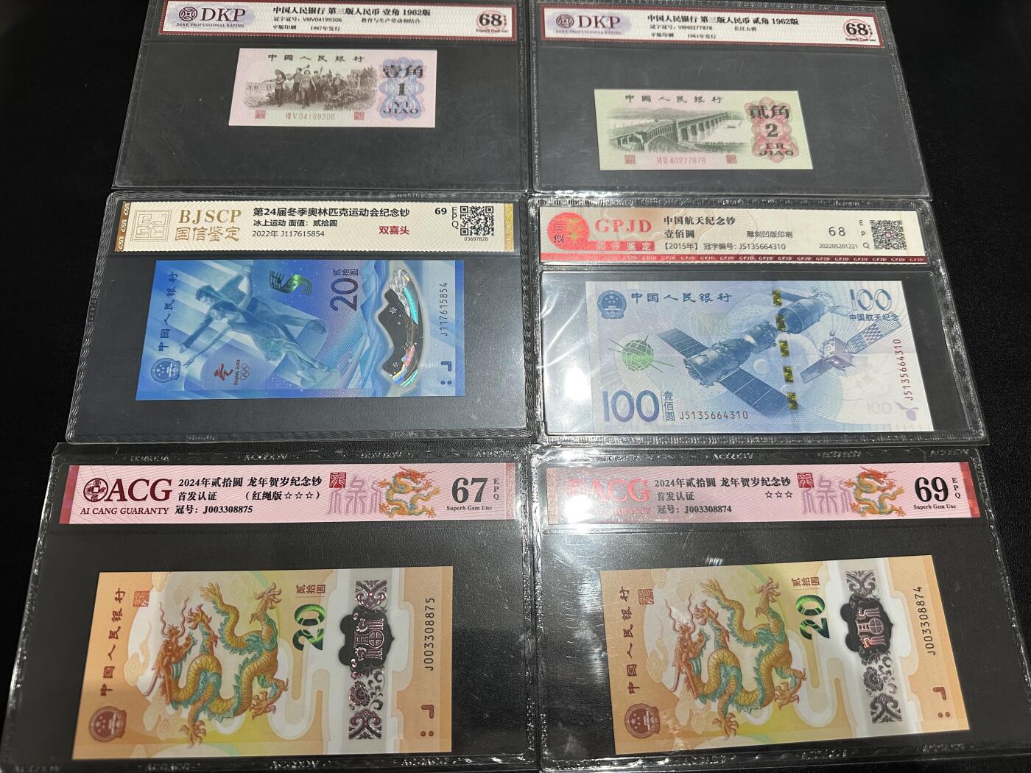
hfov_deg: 71.6
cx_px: 516
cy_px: 386
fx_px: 715
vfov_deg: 56.8
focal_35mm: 24
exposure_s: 1/100
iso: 200
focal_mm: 6.86
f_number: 1.78
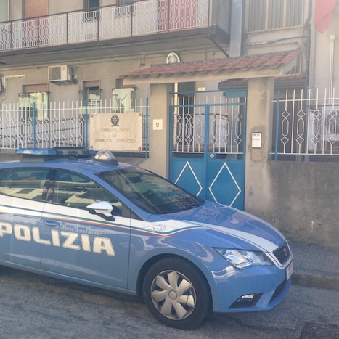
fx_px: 443
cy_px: 168
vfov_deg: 41.9
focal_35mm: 40
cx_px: 140
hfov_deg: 41.7
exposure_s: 1/427
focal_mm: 4.12
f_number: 2.4
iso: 50
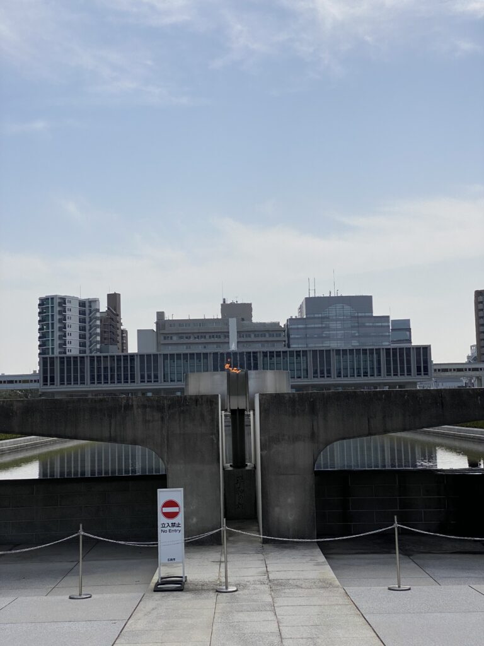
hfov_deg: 28.0
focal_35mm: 52
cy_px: 323
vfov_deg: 36.8
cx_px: 242
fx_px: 969
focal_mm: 6
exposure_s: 1/4348
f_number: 2
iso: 20
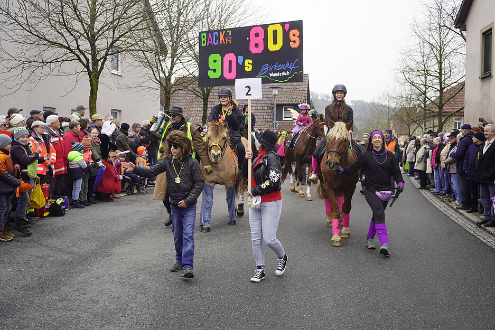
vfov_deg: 36.0
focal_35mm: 37
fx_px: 509
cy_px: 165
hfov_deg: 51.9
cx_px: 248
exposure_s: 1/80
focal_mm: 37
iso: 100
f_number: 5.6
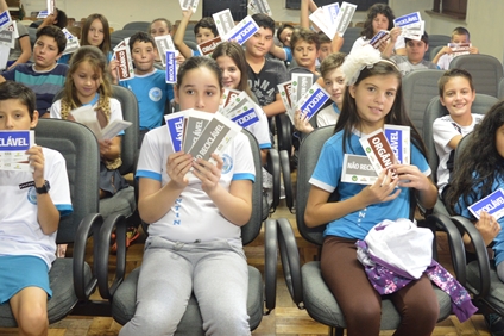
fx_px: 713
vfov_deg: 26.4
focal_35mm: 51
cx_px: 262
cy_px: 168
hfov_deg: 38.9
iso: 800
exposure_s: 1/15
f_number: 4
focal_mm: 18
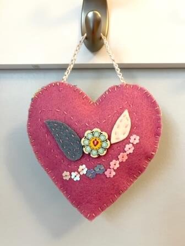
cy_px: 123
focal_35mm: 26
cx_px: 92
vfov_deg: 67.3
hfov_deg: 53.1
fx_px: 185
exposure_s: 1/60
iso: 200
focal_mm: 5.1
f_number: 1.6
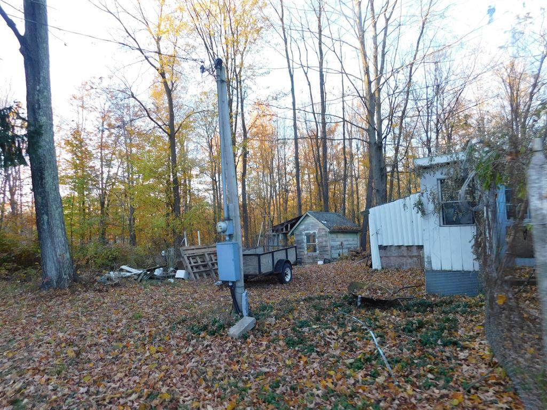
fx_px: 363
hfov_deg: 73.9
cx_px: 274
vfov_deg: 58.9
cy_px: 205
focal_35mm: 23
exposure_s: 1/60
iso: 125
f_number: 3
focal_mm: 4
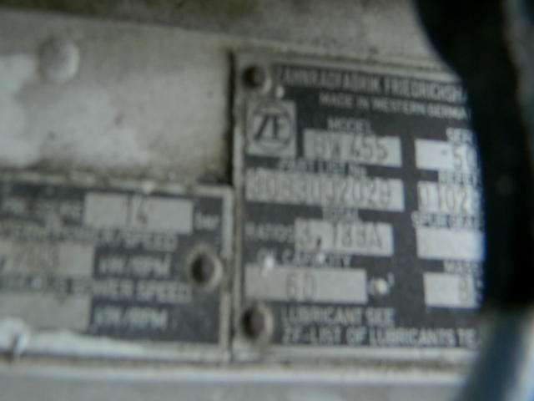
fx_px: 555
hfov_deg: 51.4
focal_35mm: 36
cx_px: 267
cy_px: 200
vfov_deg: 39.7
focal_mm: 6.4
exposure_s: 1/30
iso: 209
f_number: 3.7
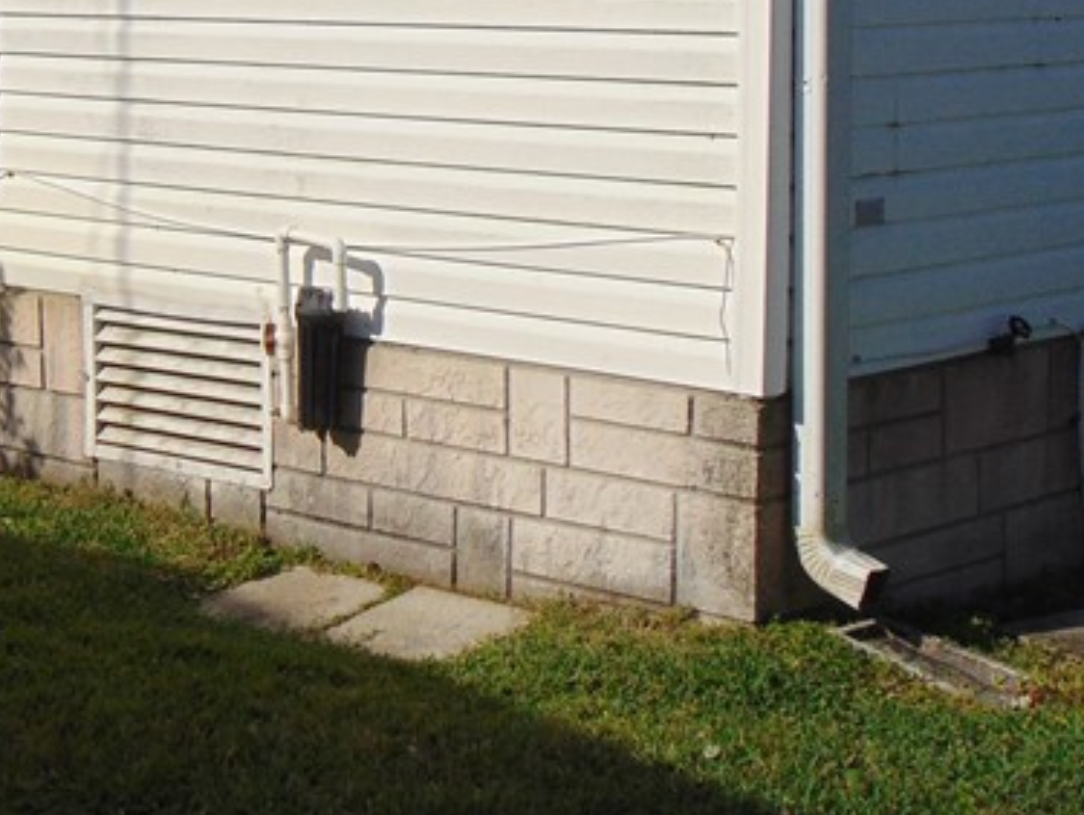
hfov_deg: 21.5
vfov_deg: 16.2
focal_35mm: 90
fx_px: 2821
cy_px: 29
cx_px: 237
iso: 80
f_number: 8.2
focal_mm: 5.8
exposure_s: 1/500
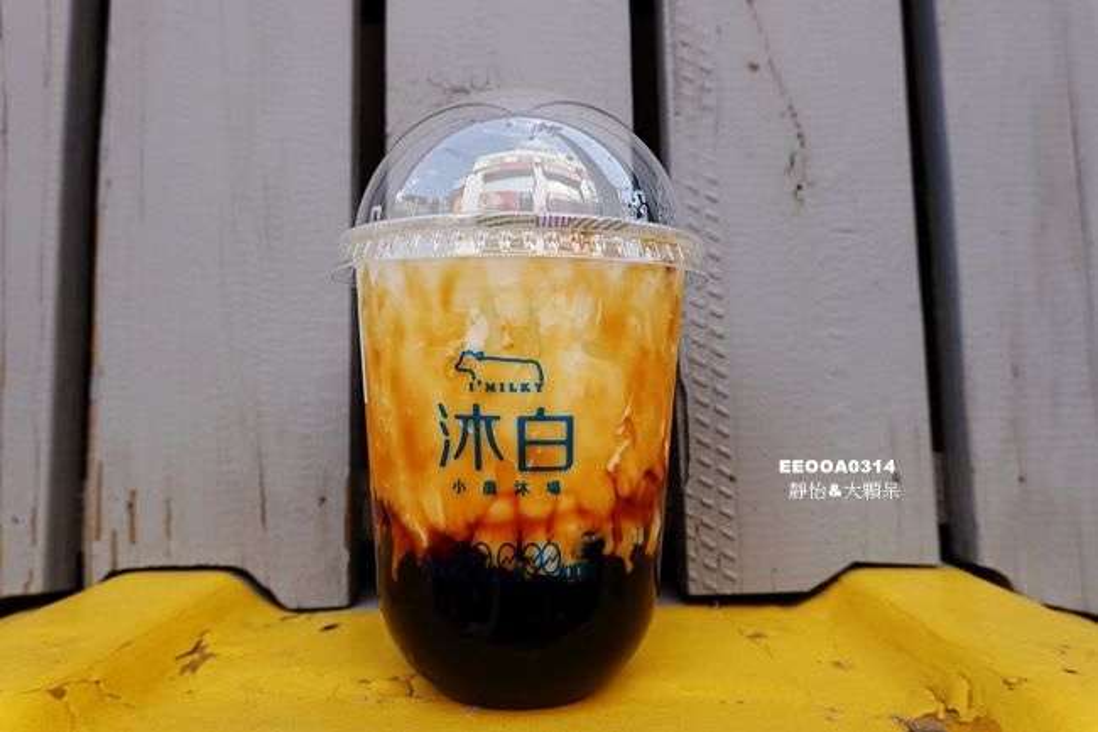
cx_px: 549
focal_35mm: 24
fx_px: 732
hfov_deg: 73.8
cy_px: 366
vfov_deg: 53.1
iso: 125
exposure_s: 1/250
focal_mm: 9
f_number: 4
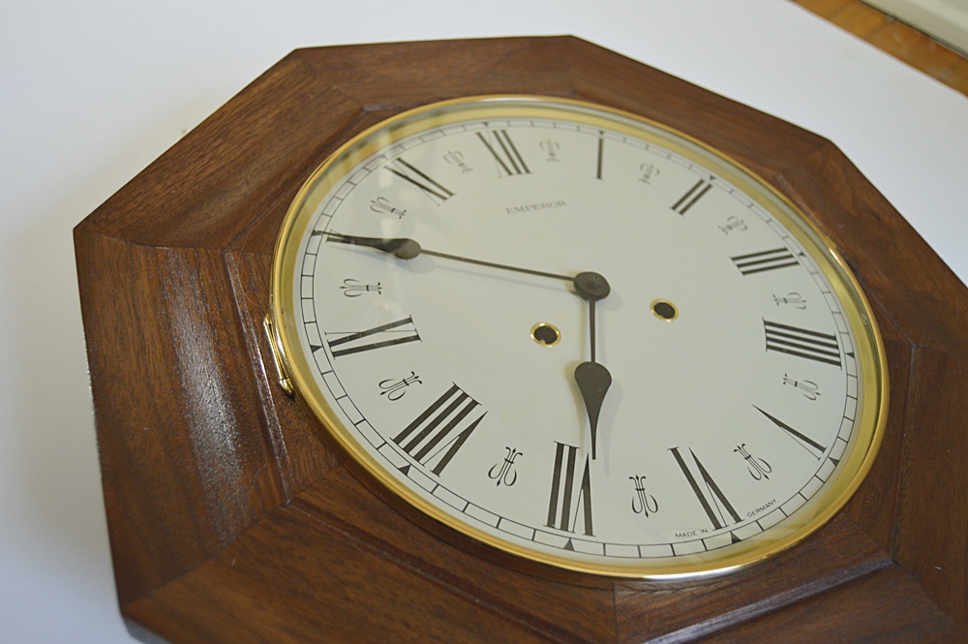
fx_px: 887
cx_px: 484
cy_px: 322
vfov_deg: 39.9
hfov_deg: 57.3
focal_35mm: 33
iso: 640
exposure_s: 1/60
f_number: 3.5
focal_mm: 22
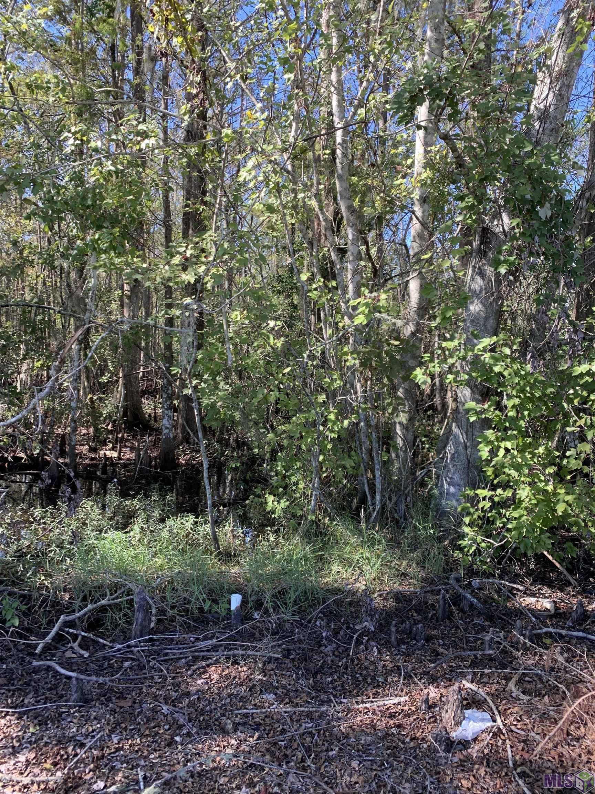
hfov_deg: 53.1
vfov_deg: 67.3
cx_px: 298
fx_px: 596
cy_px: 397
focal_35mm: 26
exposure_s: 1/173
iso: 25
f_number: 1.8
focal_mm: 4.25
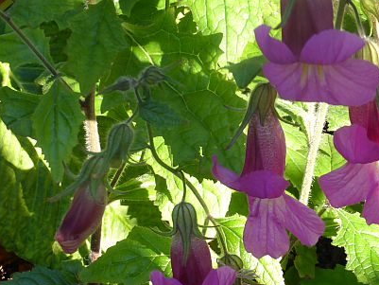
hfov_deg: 9.0
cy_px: 196
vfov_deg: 6.8
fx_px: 2409
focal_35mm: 220
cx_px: 255
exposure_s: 1/60
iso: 200
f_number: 5.2
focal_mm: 22.3
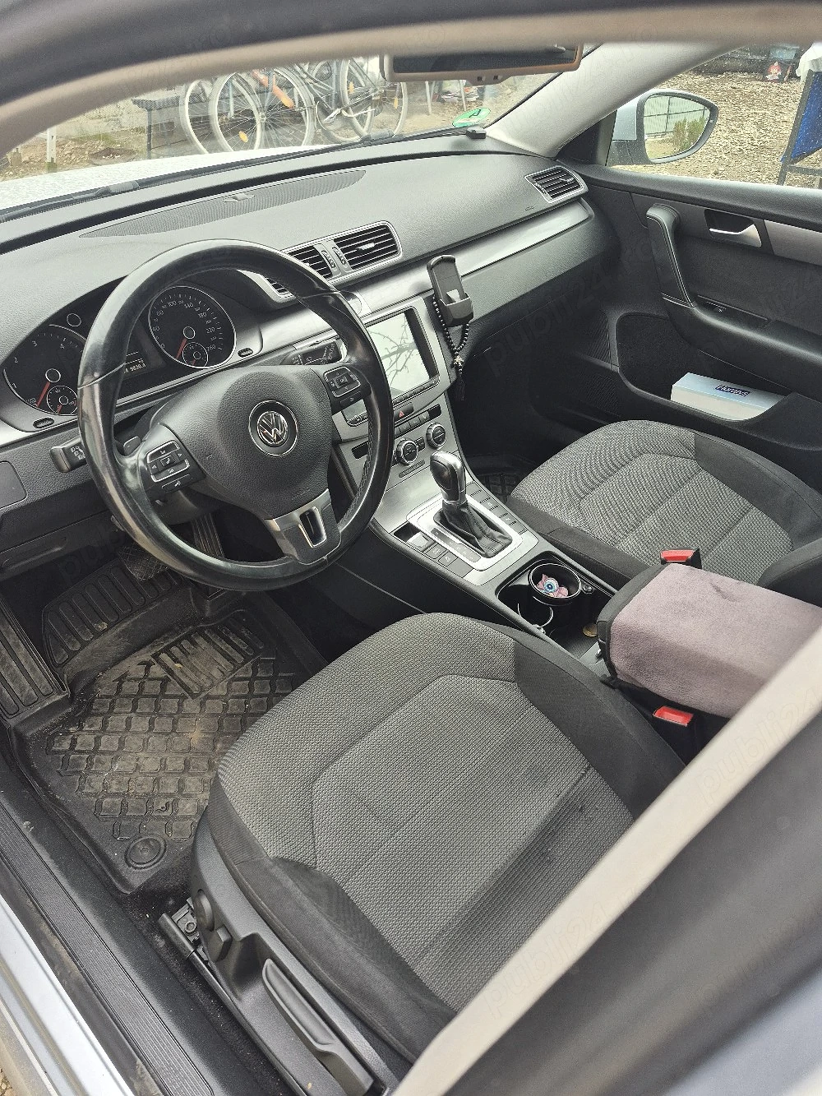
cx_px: 411
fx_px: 728
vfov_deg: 73.9
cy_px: 548
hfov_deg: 58.9
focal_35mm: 23
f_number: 1.8
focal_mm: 5.4
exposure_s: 1/182
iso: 64
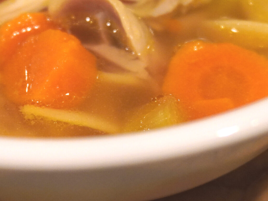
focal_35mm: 104
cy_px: 4
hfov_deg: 18.8
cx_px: 74
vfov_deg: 14.0
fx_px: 807
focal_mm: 29
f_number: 4.5
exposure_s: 1/160
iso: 2000
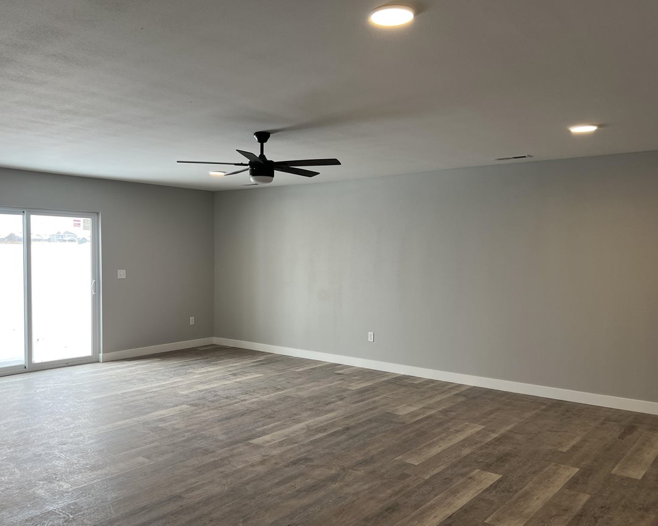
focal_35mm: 30
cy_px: 273
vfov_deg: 48.5
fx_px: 584
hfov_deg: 58.7
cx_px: 307
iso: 40
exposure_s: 1/120
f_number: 1.5
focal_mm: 5.7
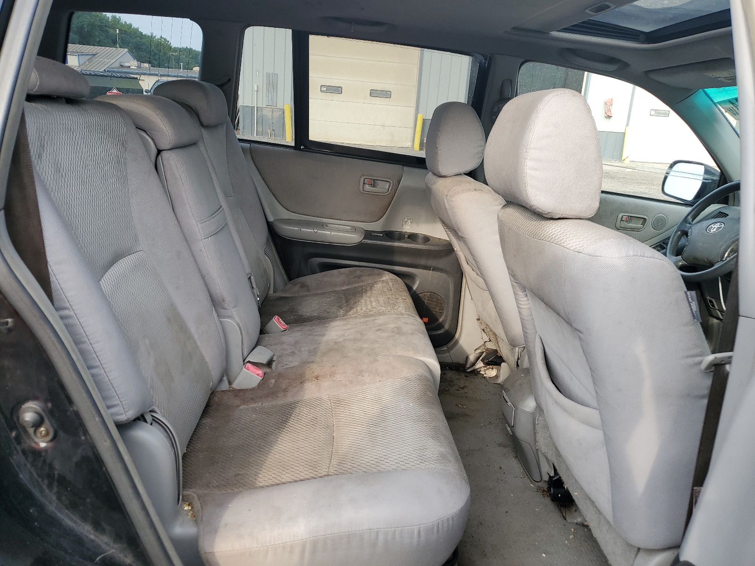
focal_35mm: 26
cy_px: 283
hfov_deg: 67.3
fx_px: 567
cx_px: 378
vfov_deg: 53.1
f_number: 1.5
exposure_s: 1/333
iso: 50
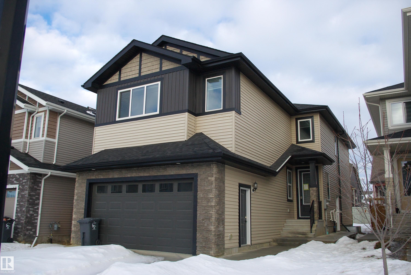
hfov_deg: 61.9
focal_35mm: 30
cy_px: 138
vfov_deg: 43.6
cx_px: 206
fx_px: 343
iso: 800
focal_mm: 20
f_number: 9.5
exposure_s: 1/750
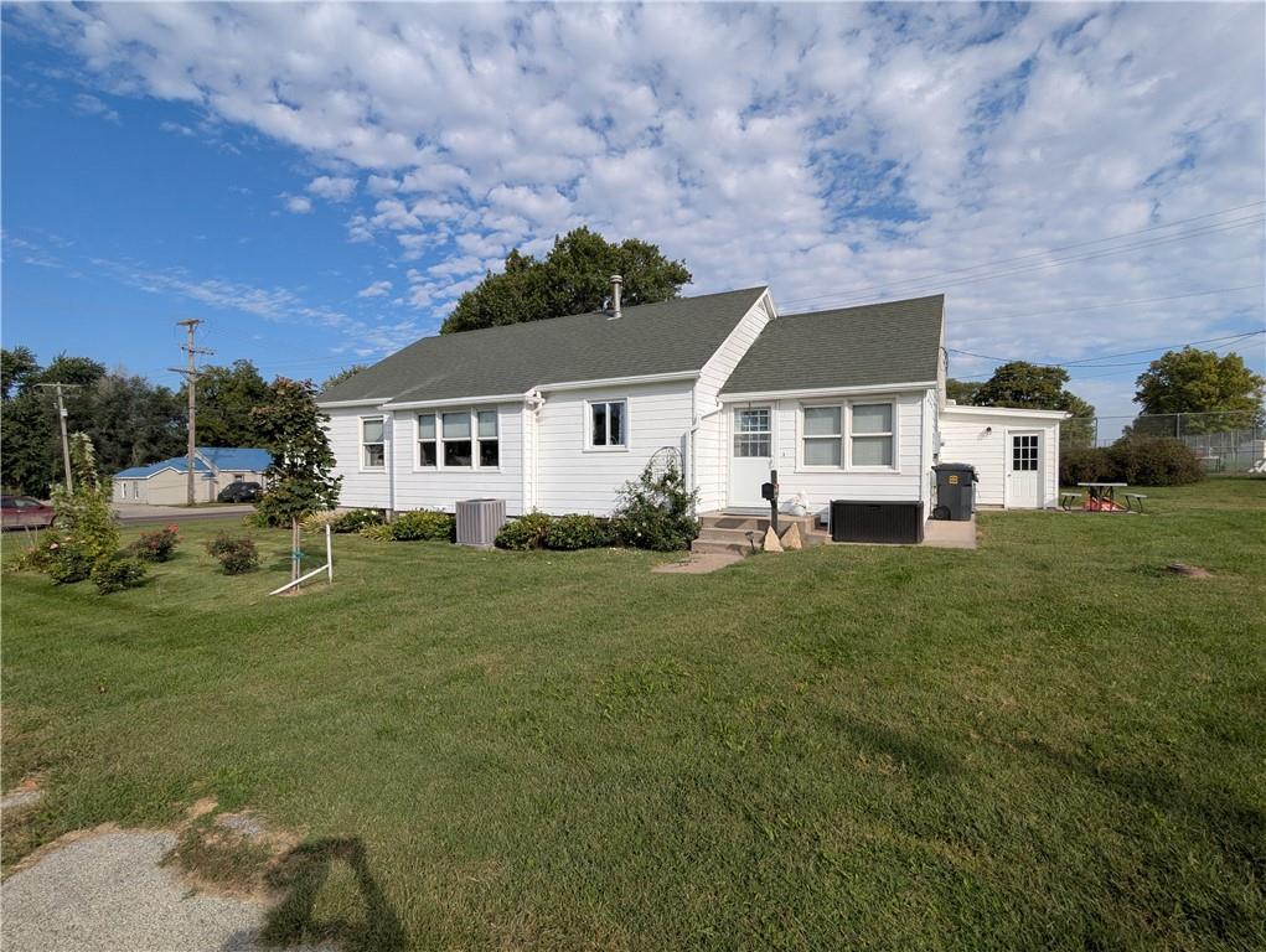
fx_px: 586
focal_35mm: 16
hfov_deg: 94.4
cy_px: 476
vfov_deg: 78.2
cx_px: 633
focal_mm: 2.35
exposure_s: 1/2513
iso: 46
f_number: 2.2
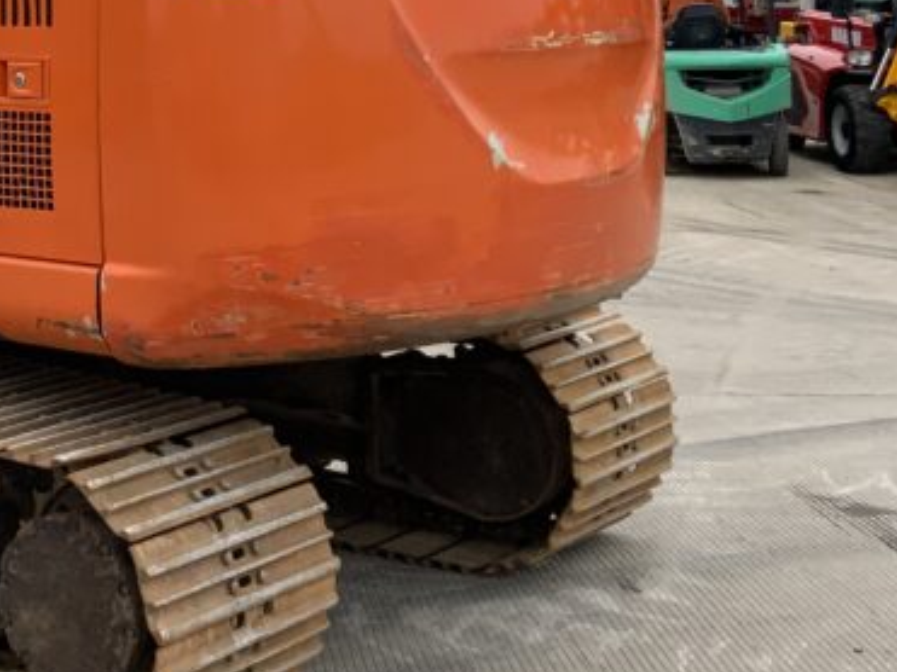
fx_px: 2072
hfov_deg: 23.5
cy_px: 48
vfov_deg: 18.1
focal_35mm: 80
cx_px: 17
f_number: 1.8
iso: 16
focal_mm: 3
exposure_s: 1/482
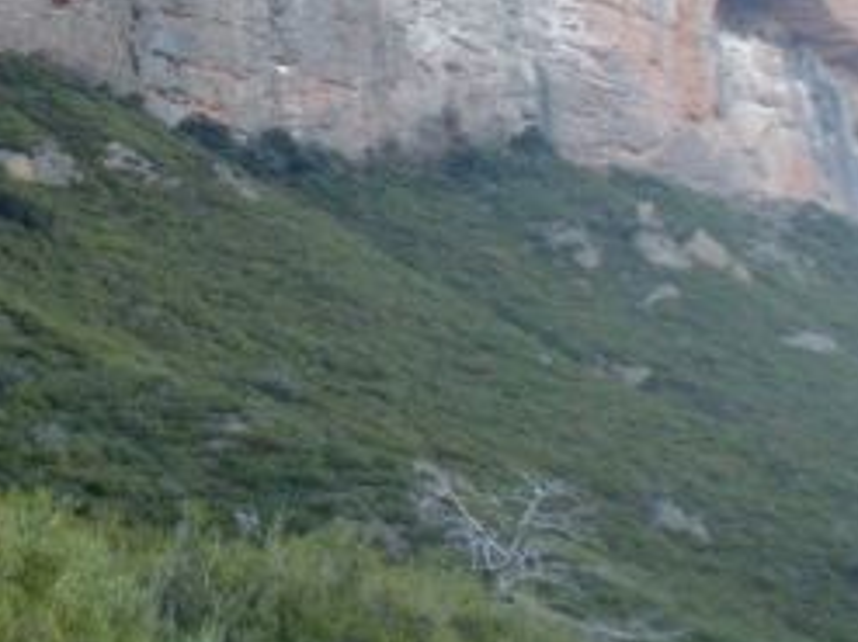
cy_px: 201
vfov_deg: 12.0
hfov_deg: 15.9
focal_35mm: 123
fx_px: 3047
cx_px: 163
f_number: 3.9
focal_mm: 6.9
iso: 200
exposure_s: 1/60
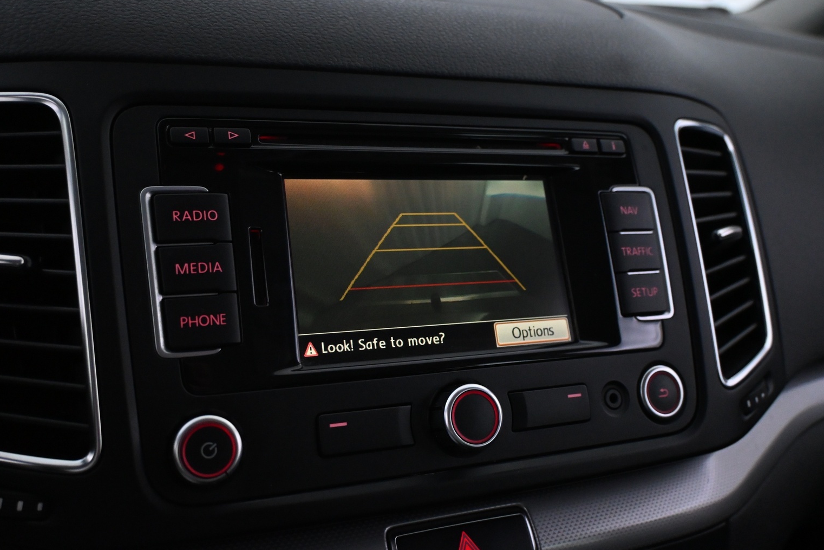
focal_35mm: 34
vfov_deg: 39.4
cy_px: 270
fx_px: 768
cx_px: 389
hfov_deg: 56.4
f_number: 4
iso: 3200
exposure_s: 1/80
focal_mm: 21
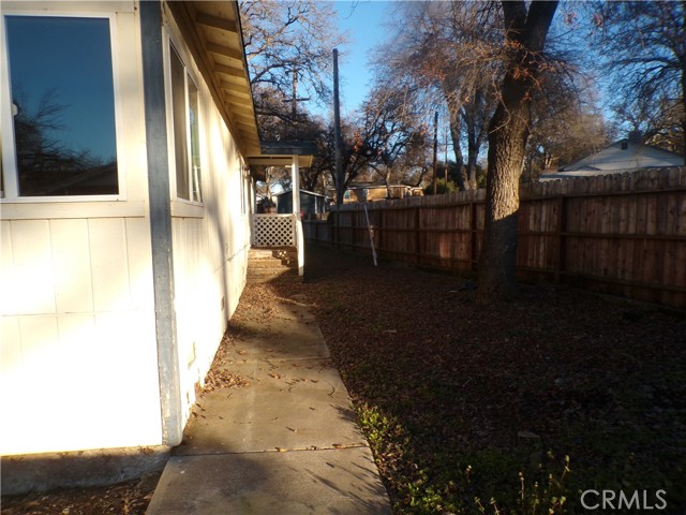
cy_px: 258
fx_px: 476
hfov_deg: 71.6
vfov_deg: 56.8
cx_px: 343
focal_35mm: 24
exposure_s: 1/140
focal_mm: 4.3
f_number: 5.8
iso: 100
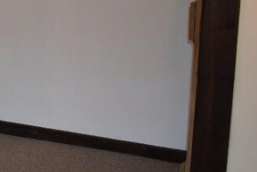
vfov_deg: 14.3
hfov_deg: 18.5
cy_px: 26
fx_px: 679
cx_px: -149
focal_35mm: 95
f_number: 4.5
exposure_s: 1/80
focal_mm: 20
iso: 800
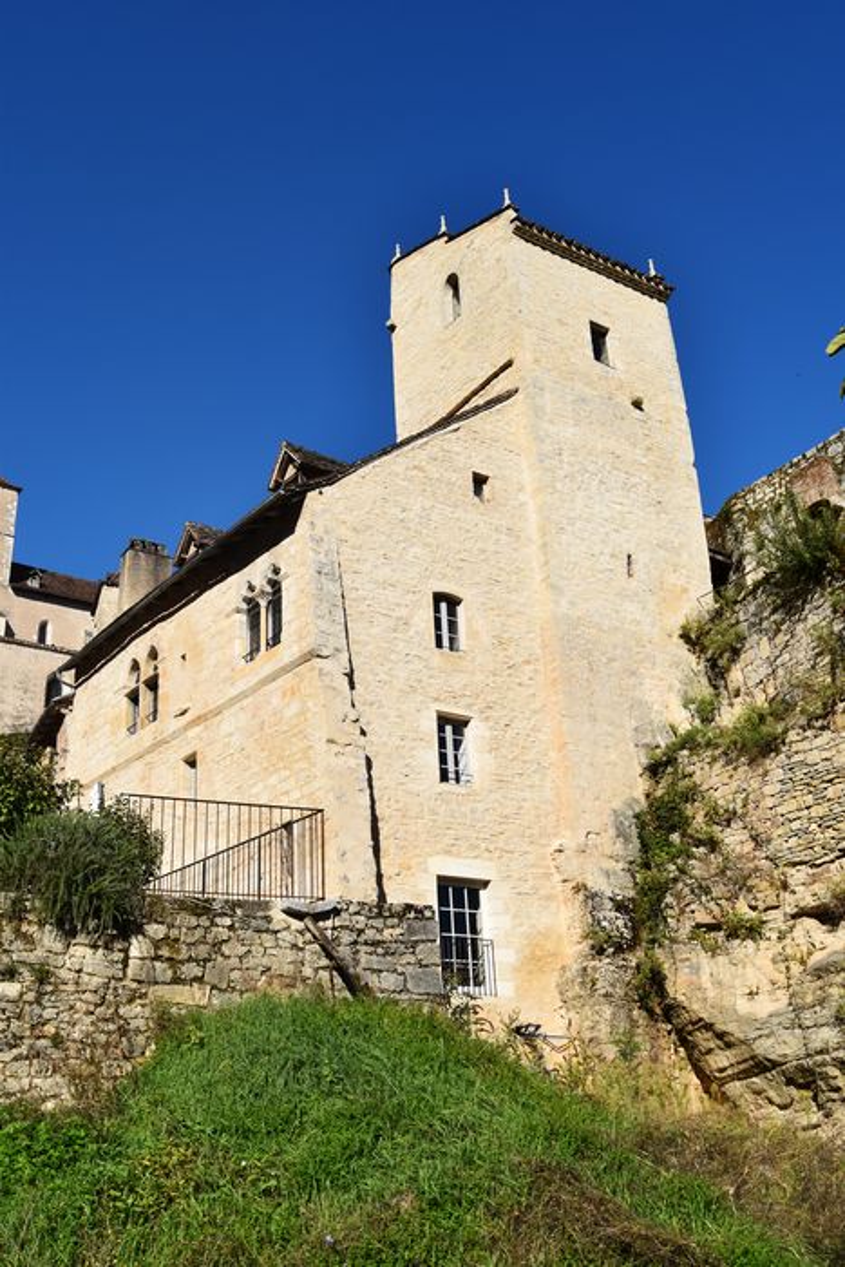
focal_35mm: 33
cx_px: 422
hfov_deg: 40.0
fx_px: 1161
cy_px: 634
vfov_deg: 57.2
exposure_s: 1/500
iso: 200
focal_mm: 22
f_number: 10
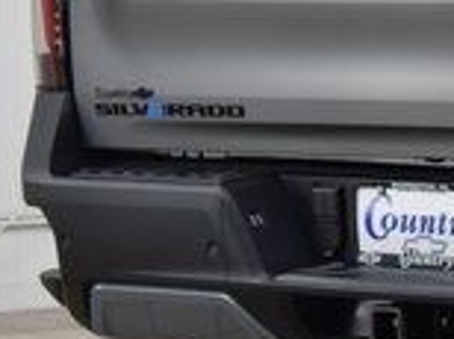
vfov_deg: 6.5
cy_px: 87
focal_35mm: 228
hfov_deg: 8.3
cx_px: 855
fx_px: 2986
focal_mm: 38
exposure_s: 1/60
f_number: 5.6
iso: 1600
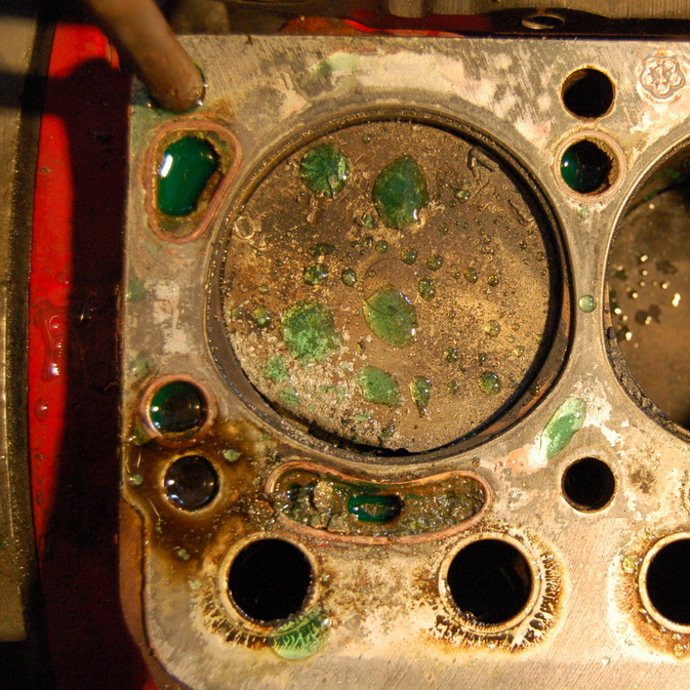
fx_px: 1398
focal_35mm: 62
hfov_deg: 27.4
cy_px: 342
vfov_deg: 27.7
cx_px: 515
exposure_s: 1/15
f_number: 4.5
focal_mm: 32
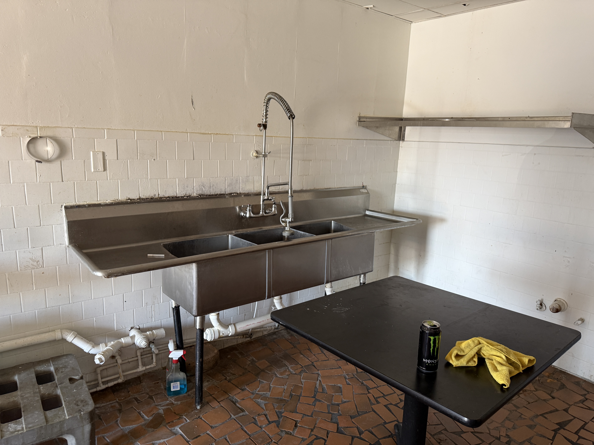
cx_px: 297
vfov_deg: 56.8
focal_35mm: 24
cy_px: 222
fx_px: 412
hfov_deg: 71.6
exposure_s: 1/60
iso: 250
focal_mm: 6.76
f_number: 1.78
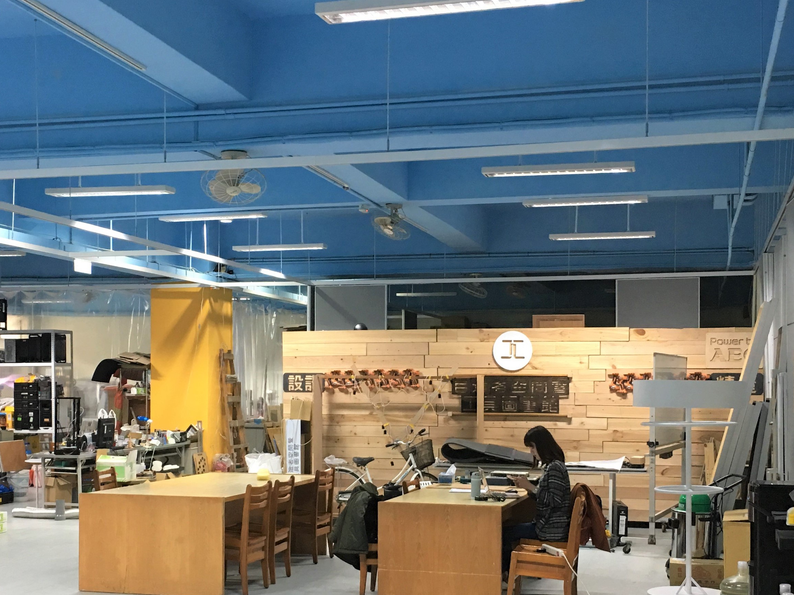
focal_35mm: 40
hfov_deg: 46.7
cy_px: 394
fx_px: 917
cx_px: 357
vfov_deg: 35.6
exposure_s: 1/15
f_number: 2.2
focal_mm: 4.15
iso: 64
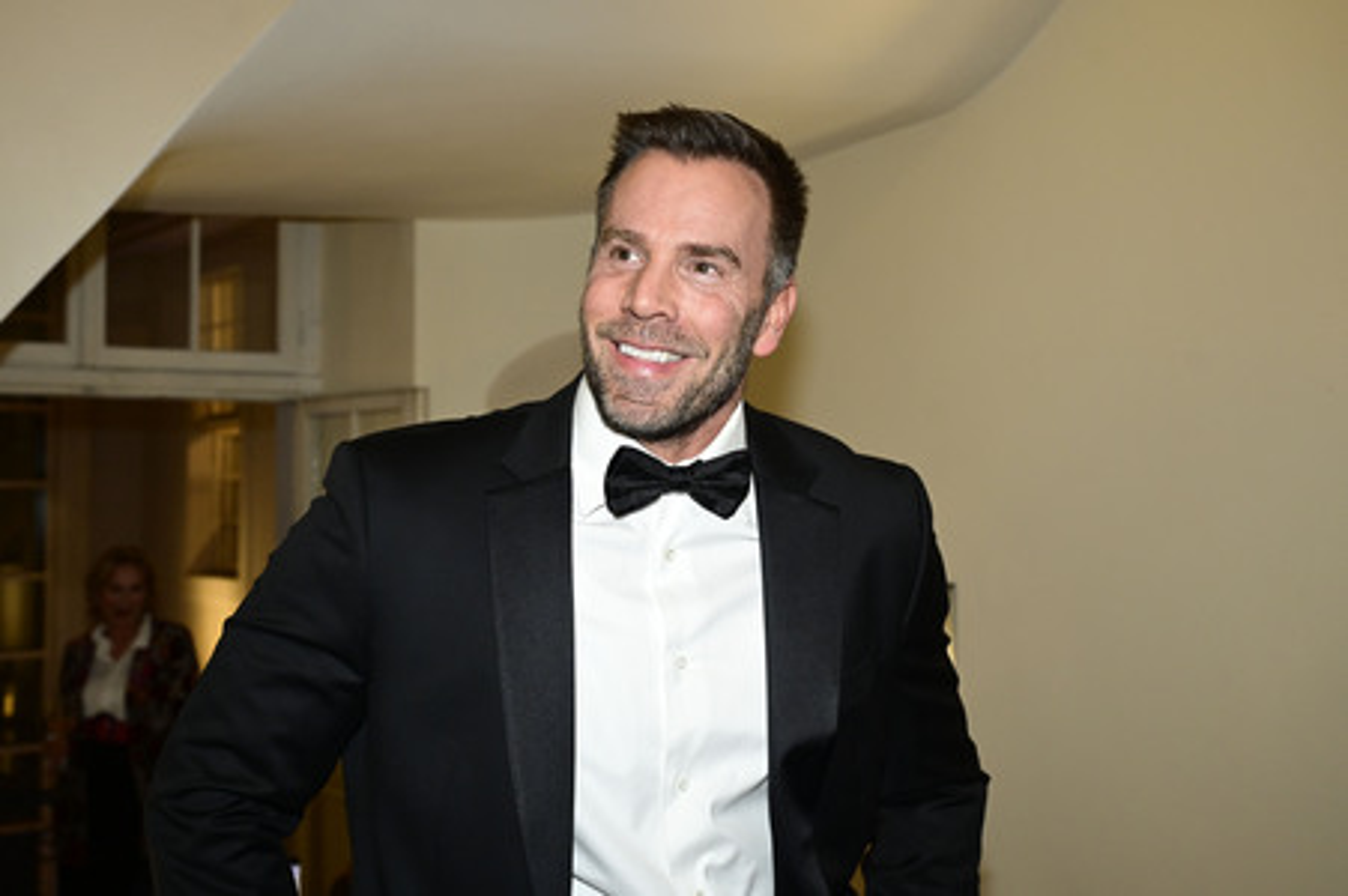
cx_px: 674
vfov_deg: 33.4
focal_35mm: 40
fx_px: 1497
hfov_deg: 48.5
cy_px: 448
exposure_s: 1/125
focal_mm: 40
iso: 2500
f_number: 5.6
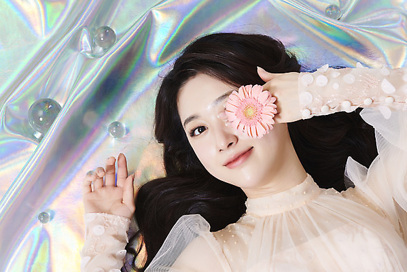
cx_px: 204
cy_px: 136
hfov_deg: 19.4
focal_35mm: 105
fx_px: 1188
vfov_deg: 13.1
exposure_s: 1/125
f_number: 11
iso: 64
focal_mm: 105
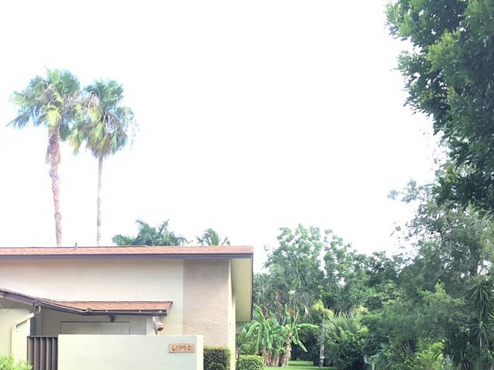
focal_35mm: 50
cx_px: 163
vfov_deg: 28.3
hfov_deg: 37.8
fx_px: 713
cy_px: 313
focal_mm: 4.15
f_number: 2.2
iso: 25
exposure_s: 1/222
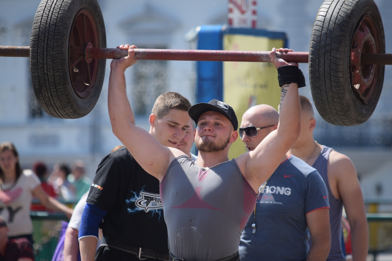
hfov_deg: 5.3
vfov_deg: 3.5
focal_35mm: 390
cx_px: 196
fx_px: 4246
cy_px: 130
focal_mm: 260
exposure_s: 1/640
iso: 200
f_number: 6.3
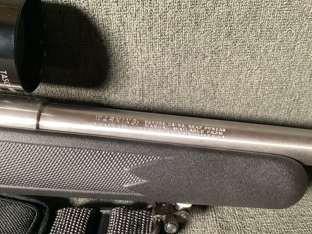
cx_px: 156
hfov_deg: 58.3
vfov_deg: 45.4
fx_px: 279
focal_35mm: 31
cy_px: 117
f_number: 2.4
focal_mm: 3.3
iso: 400
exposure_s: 1/40
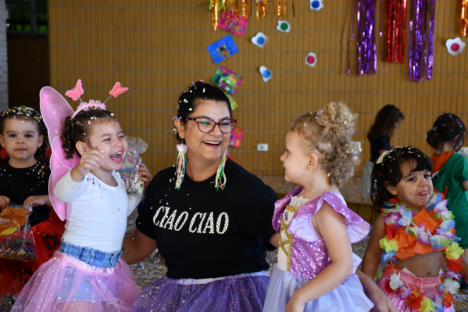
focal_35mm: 63
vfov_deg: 21.6
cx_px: 234
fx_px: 819
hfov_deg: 31.9
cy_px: 156
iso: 800
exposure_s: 1/250
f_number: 4.5
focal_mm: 42
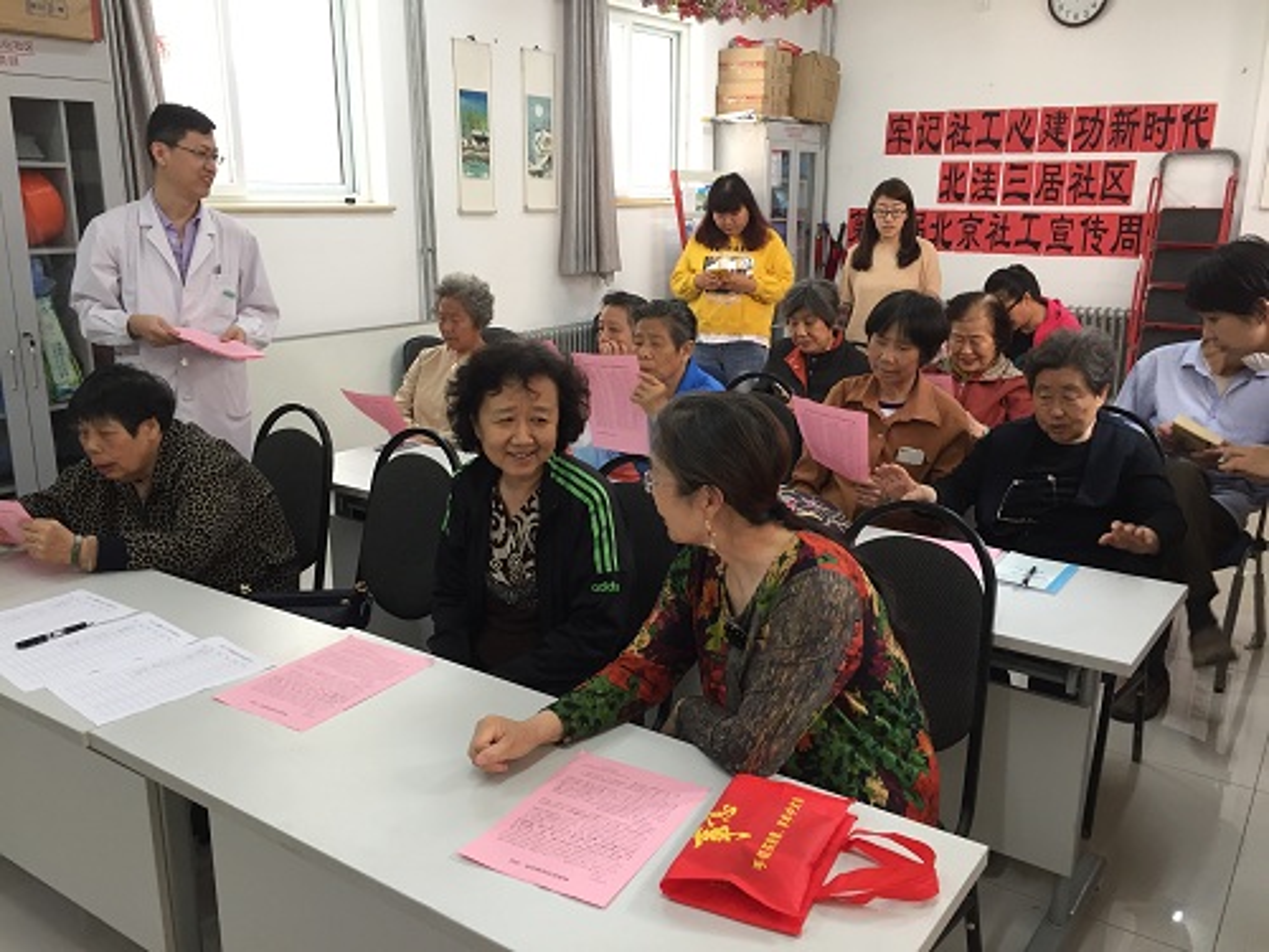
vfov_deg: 48.2
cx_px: 634
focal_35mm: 29
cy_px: 476
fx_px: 1063
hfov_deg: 61.7
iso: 80
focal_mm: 4.15
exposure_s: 1/33
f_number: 2.2
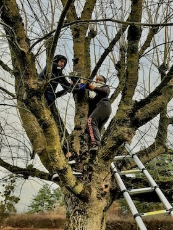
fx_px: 173
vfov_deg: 67.3
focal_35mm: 26
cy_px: 115
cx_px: 86
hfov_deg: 53.1
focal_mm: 3.93
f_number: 1.7
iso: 40
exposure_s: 1/549
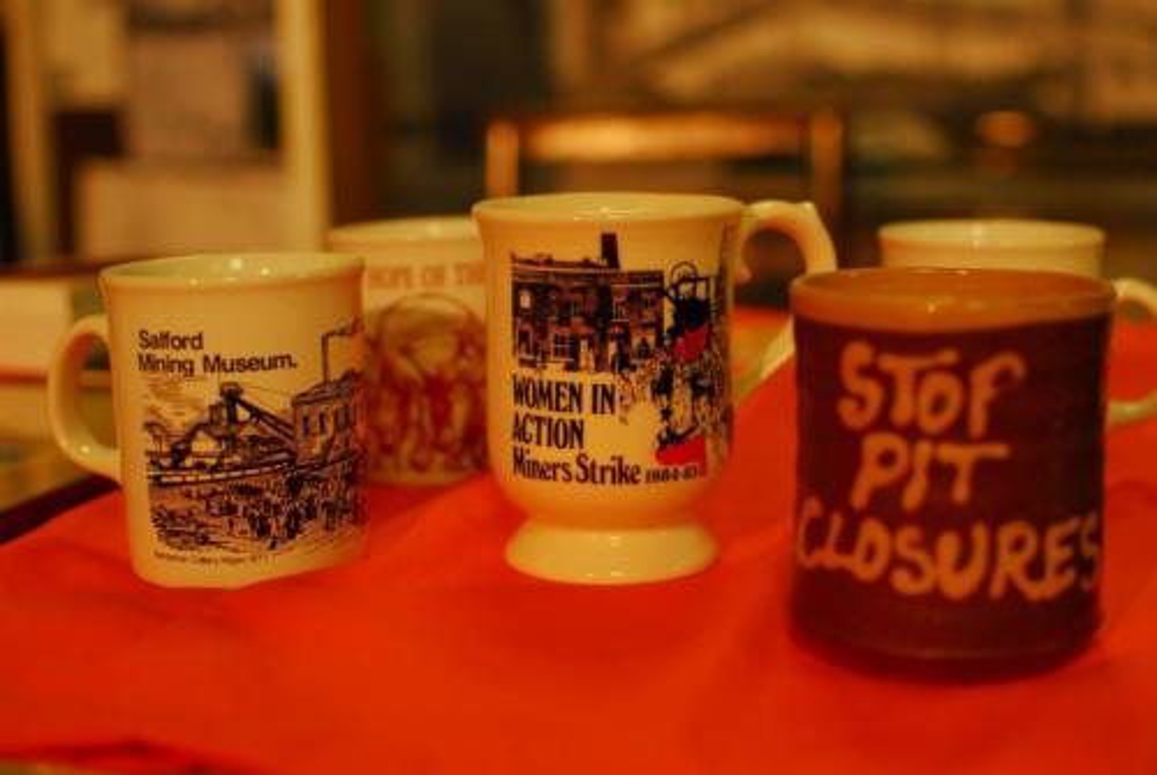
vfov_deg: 25.8
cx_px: 578
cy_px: 388
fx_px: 1690
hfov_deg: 37.8
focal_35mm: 52
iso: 500
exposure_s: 1/40
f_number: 2.2
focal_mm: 35
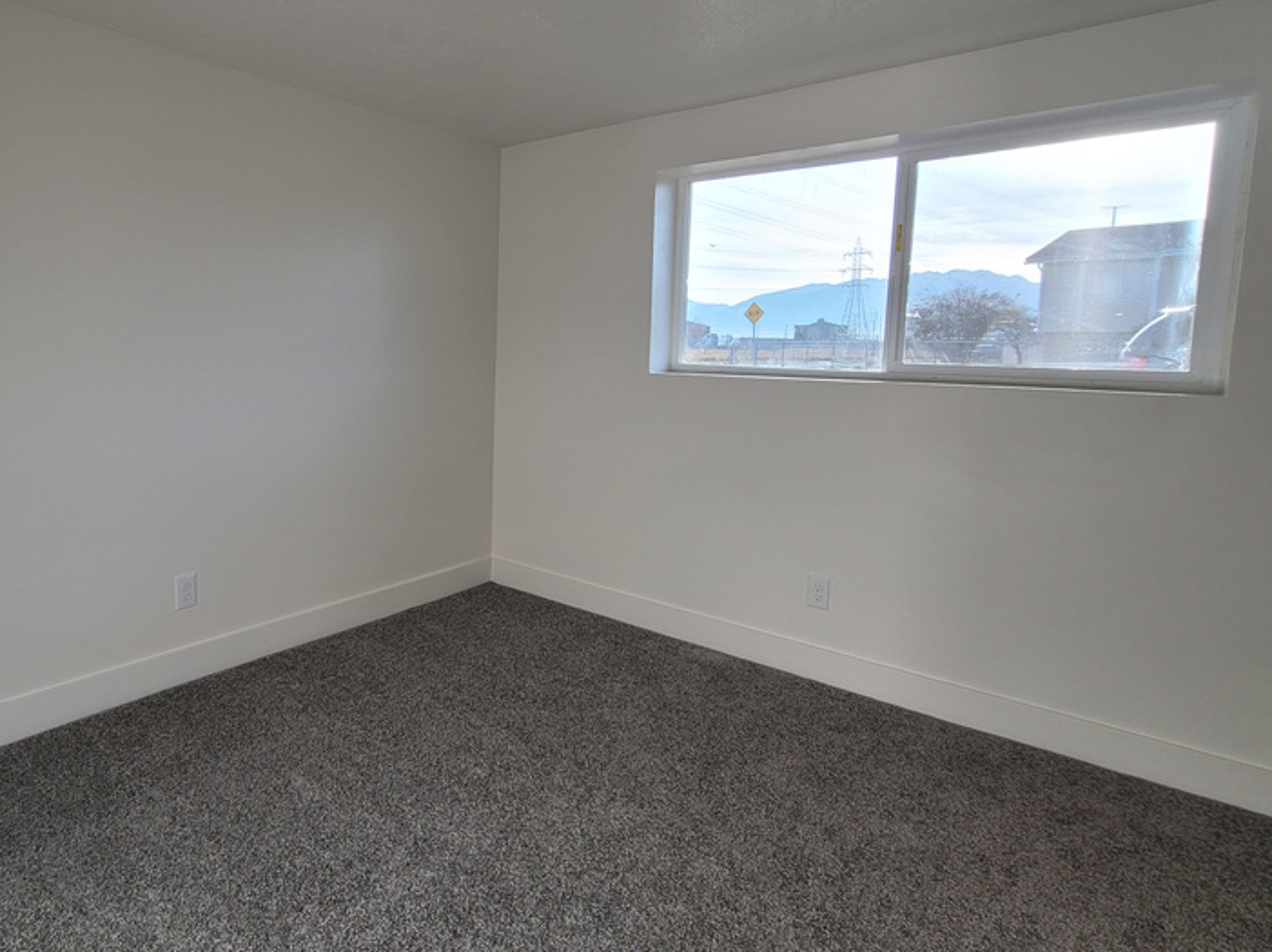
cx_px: 461
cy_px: 415
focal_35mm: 19
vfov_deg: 68.4
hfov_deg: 82.7
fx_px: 698
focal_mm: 2.2
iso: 64
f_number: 2.2
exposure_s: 1/344
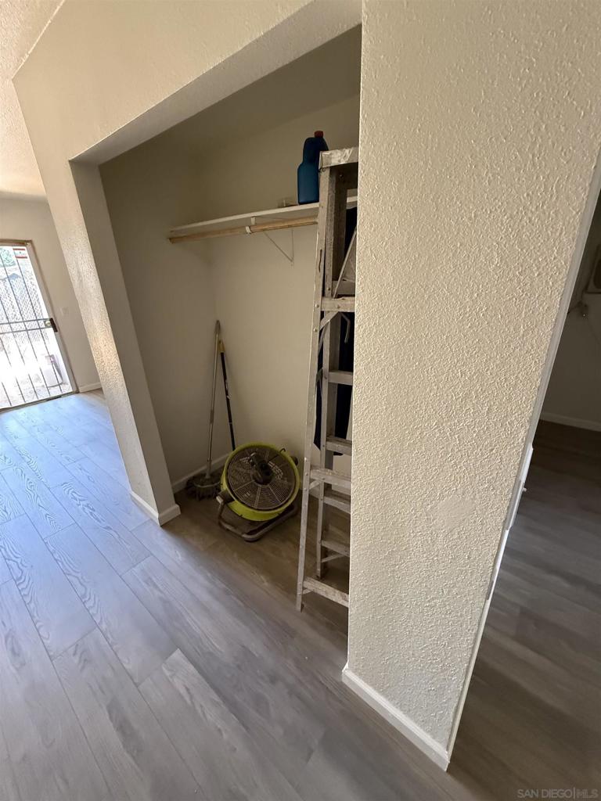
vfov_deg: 102.1
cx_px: 300
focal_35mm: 14
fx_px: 324
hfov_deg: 85.7
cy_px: 400
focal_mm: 2.22
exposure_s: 1/60
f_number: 2.2
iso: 1000
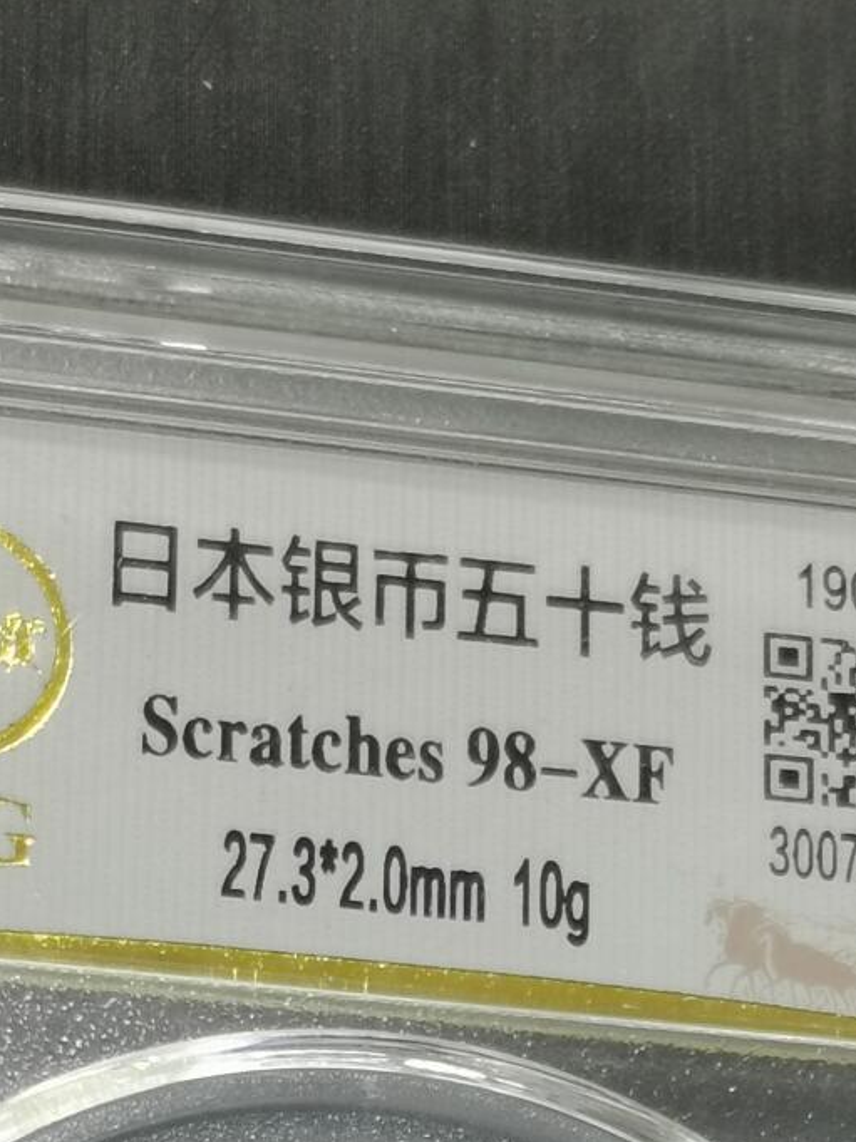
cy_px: 1385
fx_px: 5576
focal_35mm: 169
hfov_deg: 8.8
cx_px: 323
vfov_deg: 11.5
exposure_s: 1/100
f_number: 1.8
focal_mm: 5.58
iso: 80
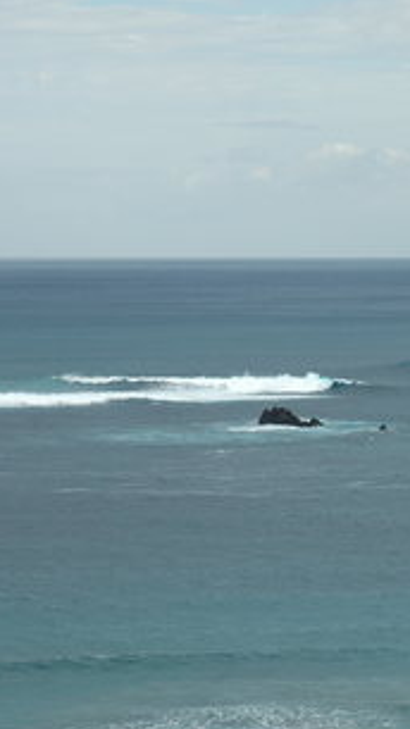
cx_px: 605
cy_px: 413
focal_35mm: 170
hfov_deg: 7.0
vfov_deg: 12.7
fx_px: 3287
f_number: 9
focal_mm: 46
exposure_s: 1/320
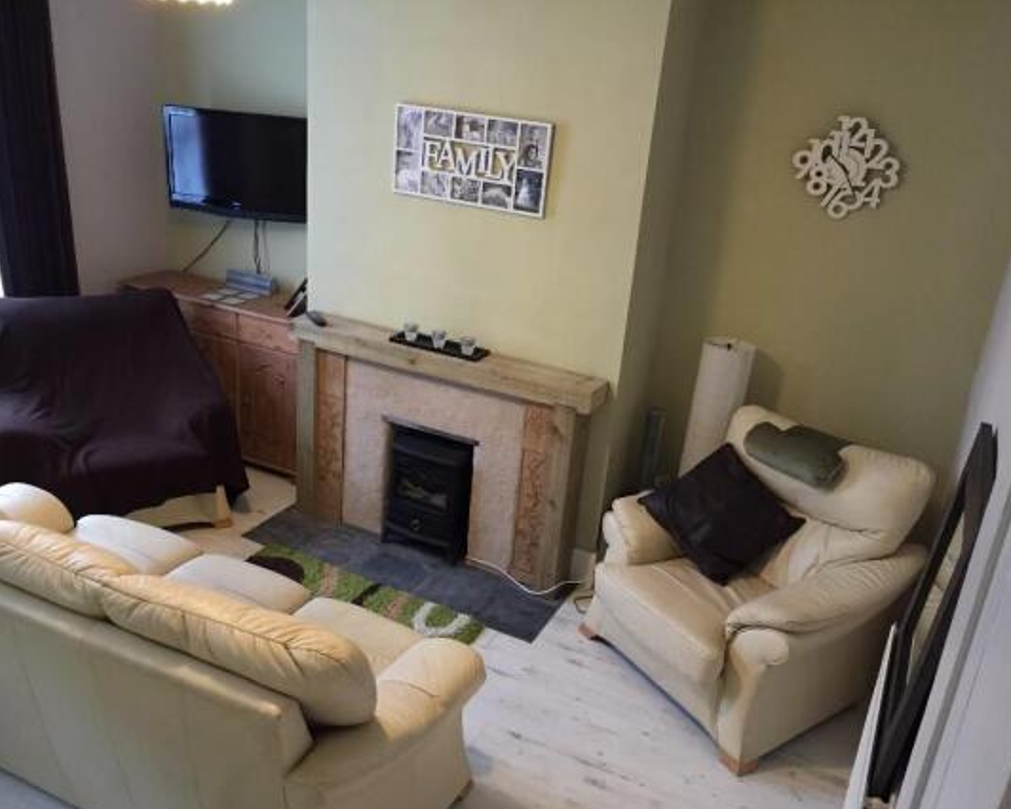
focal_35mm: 31
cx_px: 491
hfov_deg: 57.2
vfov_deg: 47.1
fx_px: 928
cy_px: 411
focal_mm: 4.15
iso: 320
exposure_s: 1/33
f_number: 2.2
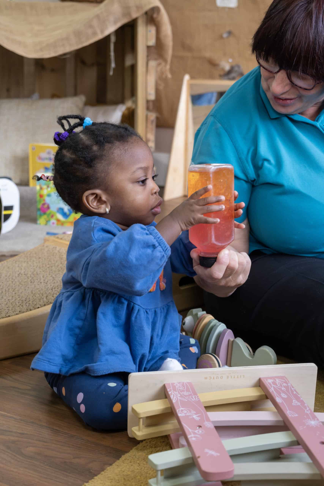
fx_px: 729
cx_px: 162
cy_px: 243
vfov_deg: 36.9
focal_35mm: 54
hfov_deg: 25.1
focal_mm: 35.8
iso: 1600
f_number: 4
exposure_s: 1/100
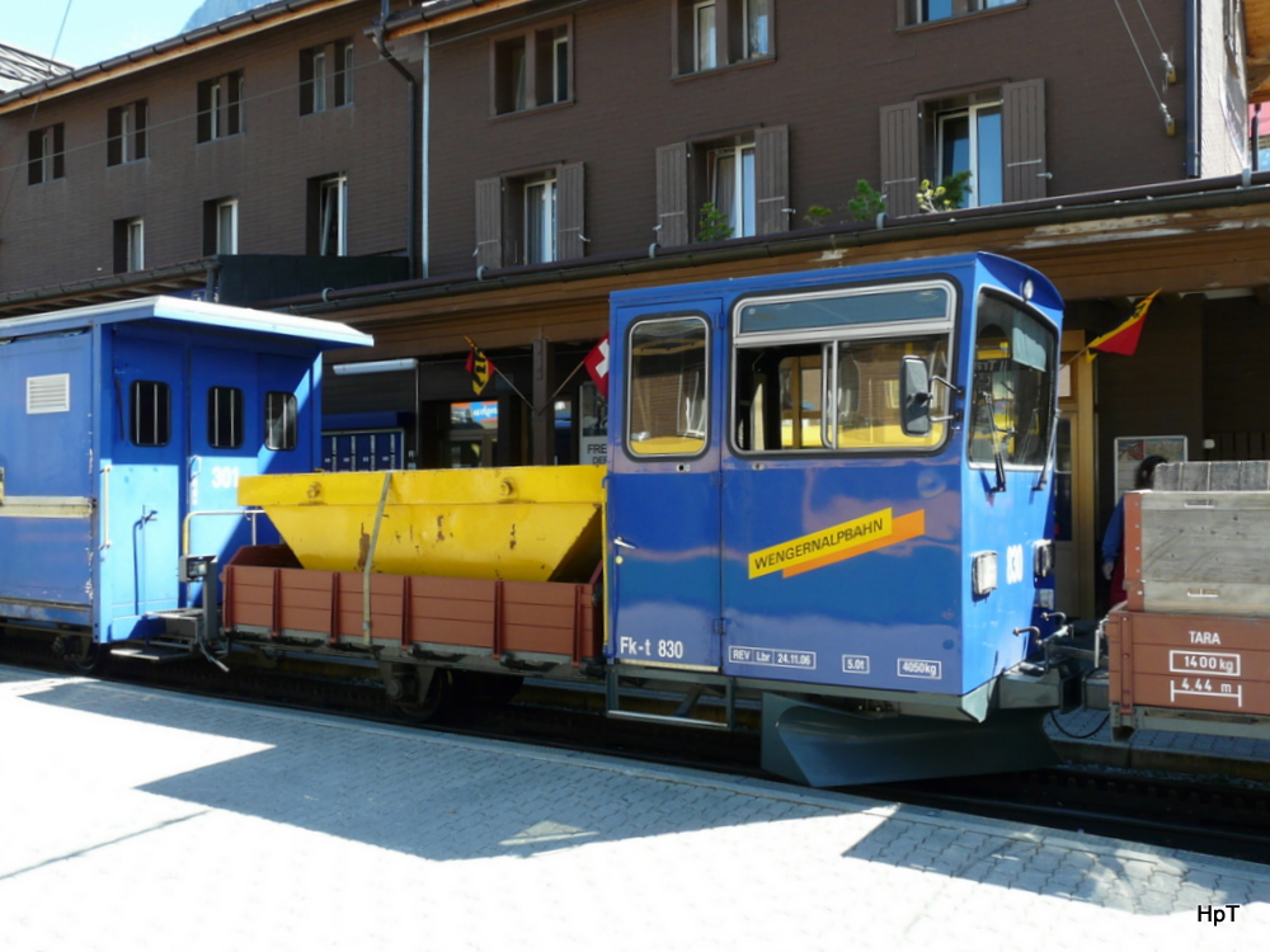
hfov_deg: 63.4
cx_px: 635
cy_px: 476
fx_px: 1027
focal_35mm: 28
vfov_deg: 49.7
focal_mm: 4.6
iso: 100
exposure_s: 1/160
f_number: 4
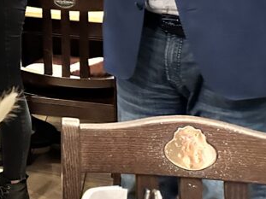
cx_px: -139
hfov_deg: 20.8
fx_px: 607
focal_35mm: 79
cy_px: -96
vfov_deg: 17.0
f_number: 1.78
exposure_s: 1/50
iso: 640
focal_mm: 6.86
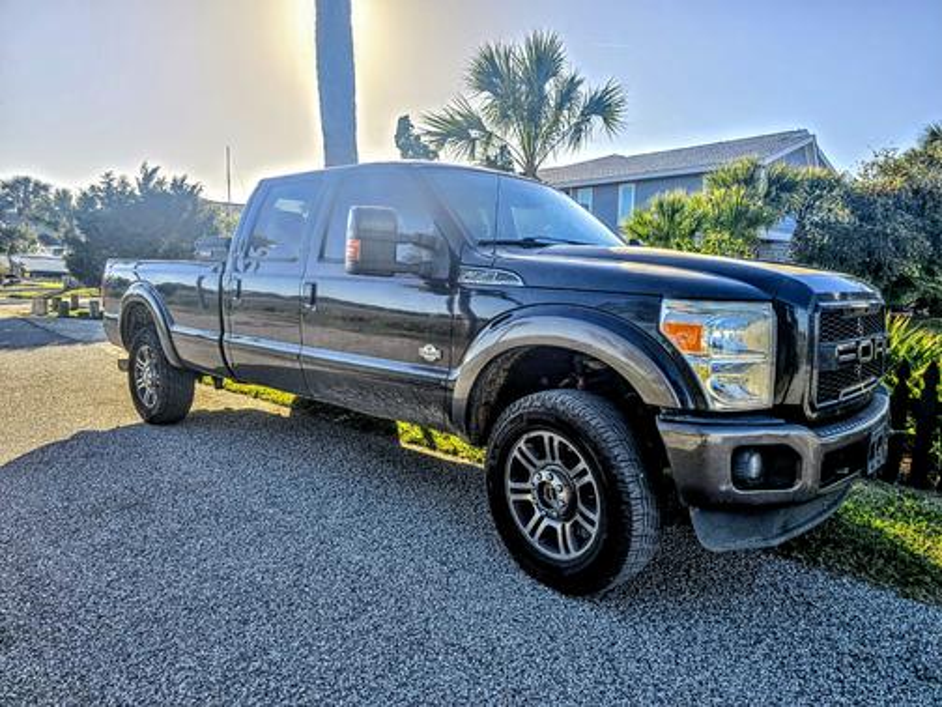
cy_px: 354
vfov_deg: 58.9
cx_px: 471
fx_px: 626
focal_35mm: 23
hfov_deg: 73.9
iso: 12
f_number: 1.7
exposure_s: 1/1076
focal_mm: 6.3
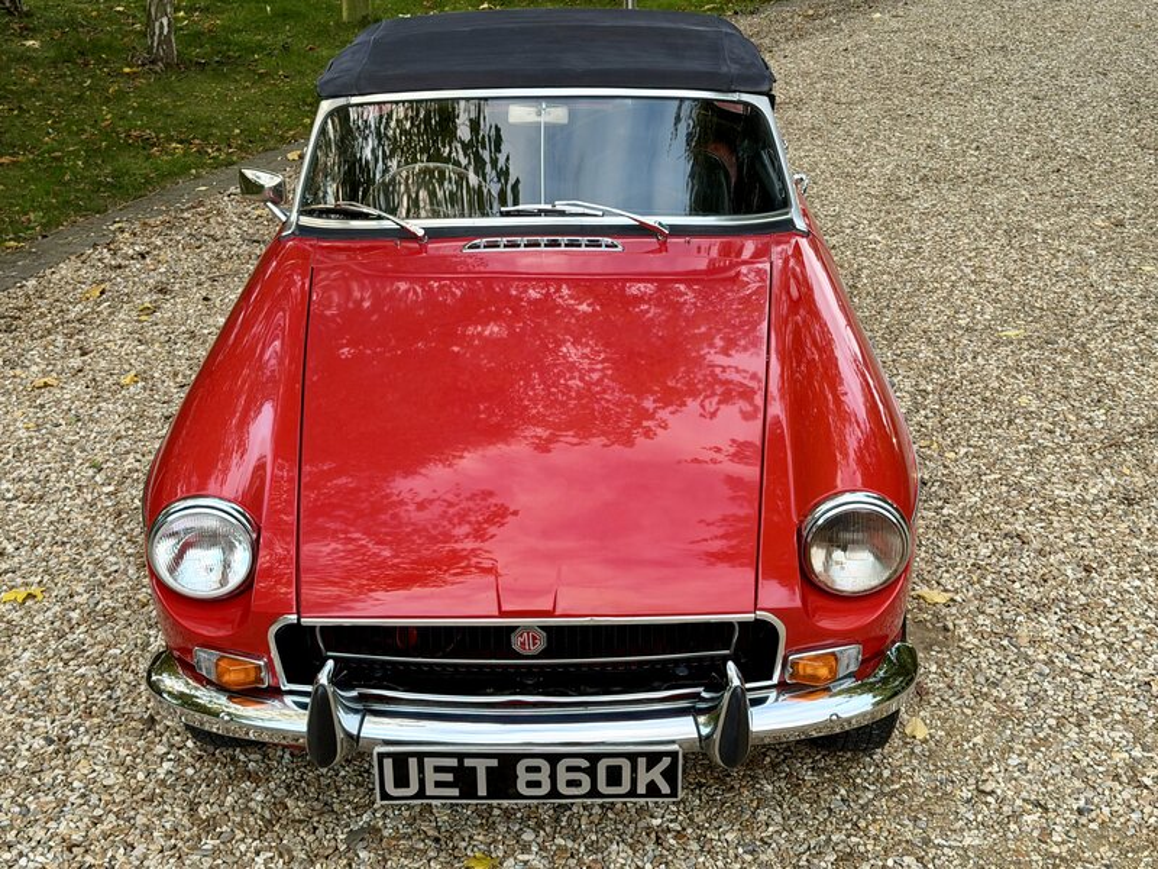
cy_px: 434
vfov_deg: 30.3
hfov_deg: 39.7
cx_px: 579
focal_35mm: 48
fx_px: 1606
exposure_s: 1/76
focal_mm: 6.76
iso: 100
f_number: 1.78
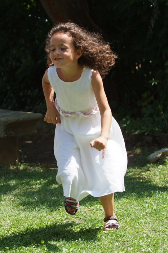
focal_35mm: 83
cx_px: 84
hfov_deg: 16.4
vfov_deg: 24.5
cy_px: 126
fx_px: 582
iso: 500
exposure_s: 1/1140
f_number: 4
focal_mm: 55
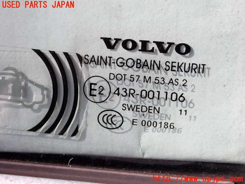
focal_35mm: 67
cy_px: 92
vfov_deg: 21.9
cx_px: 122
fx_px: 474
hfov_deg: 29.0
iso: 100
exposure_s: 1/125
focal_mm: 11.88
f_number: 5
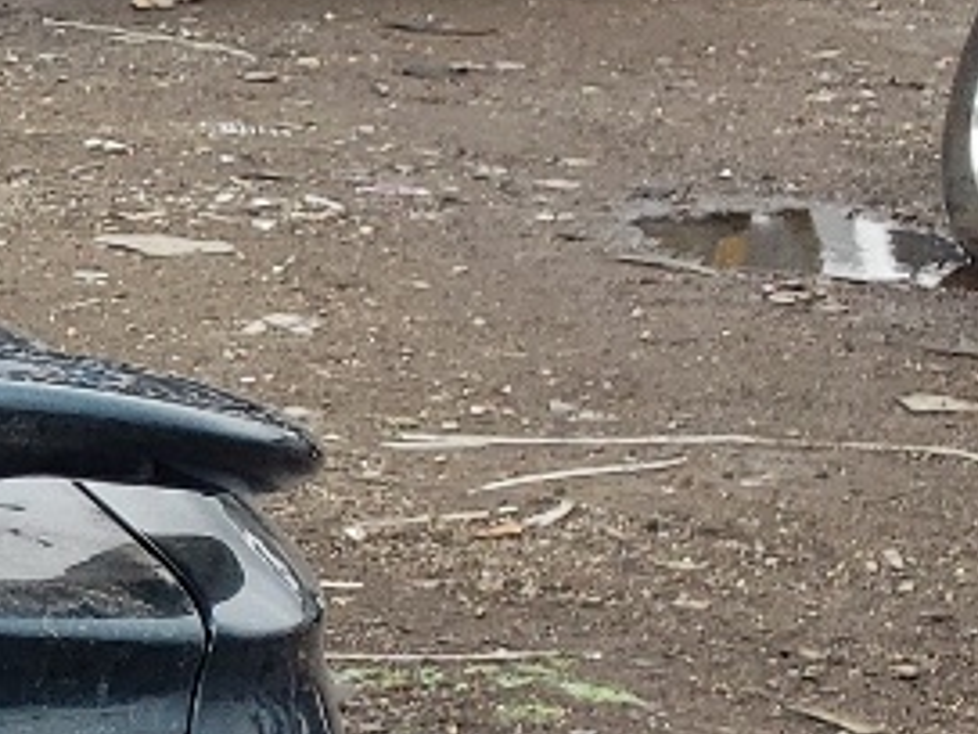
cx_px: -1474
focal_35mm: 153
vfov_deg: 9.4
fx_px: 4323
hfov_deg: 10.7
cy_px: 1130
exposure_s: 1/1250
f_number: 1.5
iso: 50
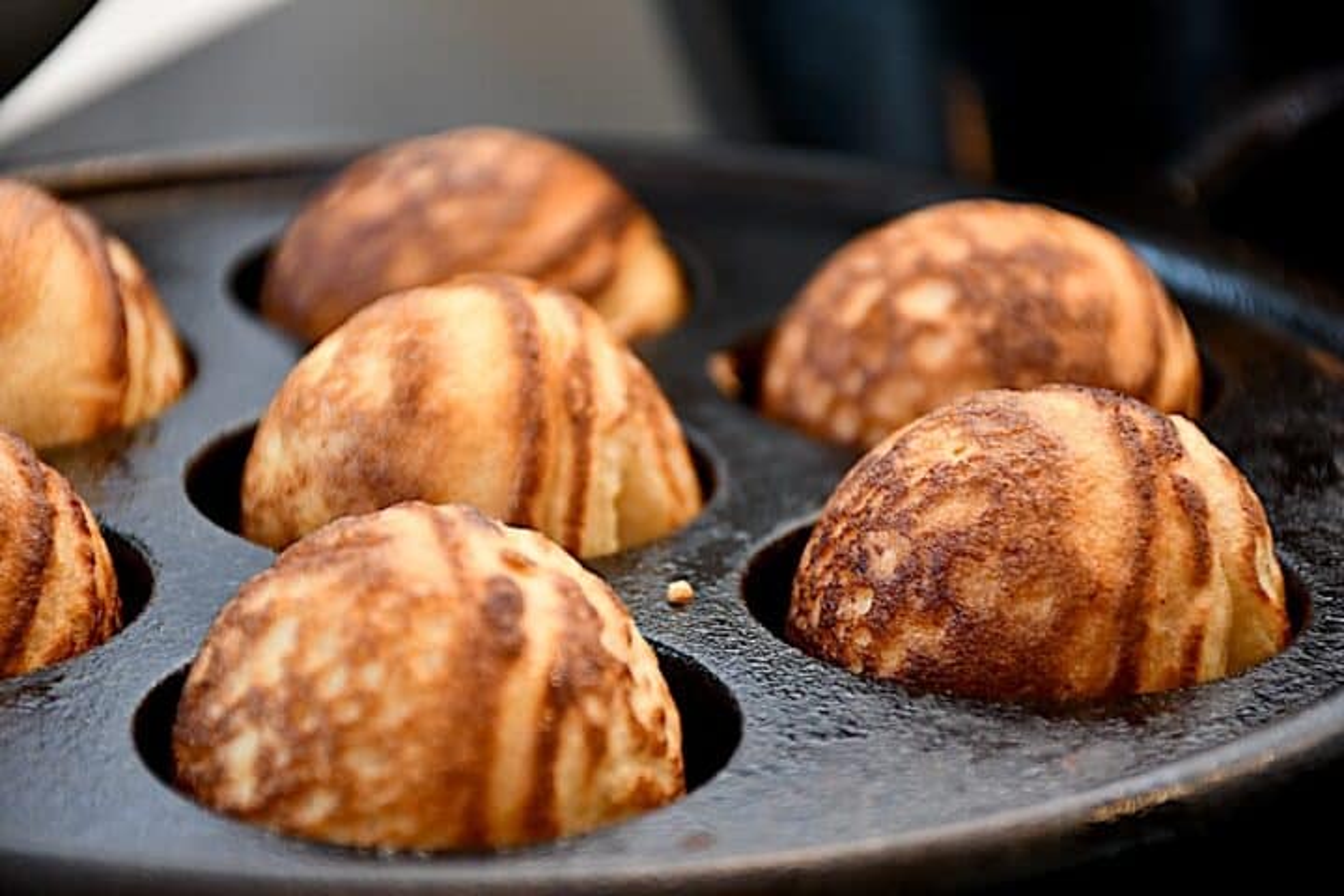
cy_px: 448
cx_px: 672
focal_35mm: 150
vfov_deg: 9.1
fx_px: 5600
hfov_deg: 13.7
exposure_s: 1/60
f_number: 5.6
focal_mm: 100
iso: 1100
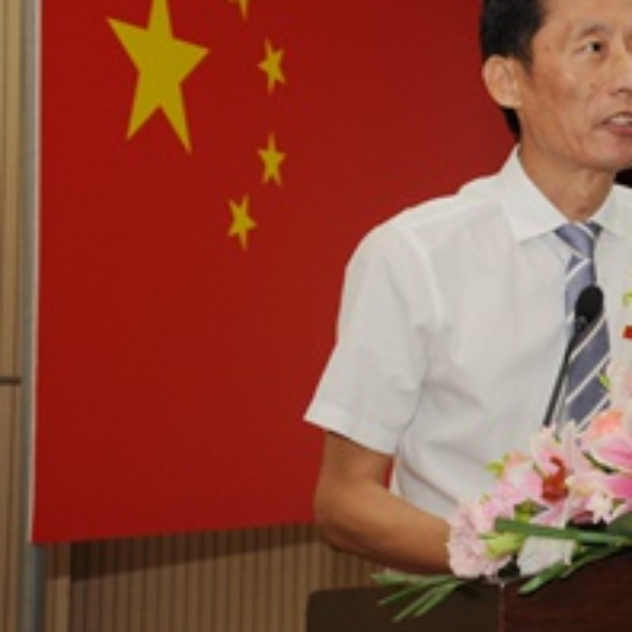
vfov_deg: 14.5
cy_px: 231
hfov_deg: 13.9
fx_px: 2479
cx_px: 833
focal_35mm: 120
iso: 400
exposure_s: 1/60
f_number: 5
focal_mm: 34
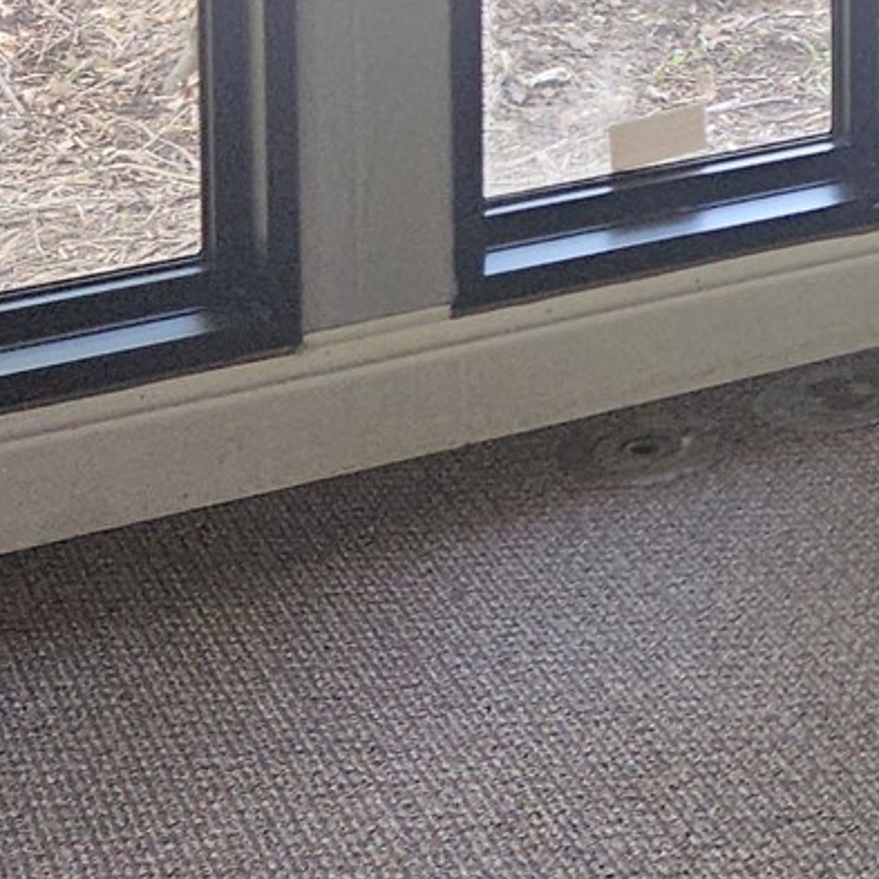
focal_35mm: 106
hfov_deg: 14.8
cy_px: -611
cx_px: 1461
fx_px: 3045
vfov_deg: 14.7
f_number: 1.8
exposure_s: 1/60
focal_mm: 5.4
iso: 50
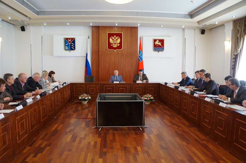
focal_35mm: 27
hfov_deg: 67.4
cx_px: 123
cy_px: 82
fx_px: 184
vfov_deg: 47.8
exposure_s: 1/160
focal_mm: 18
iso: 1250
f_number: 4
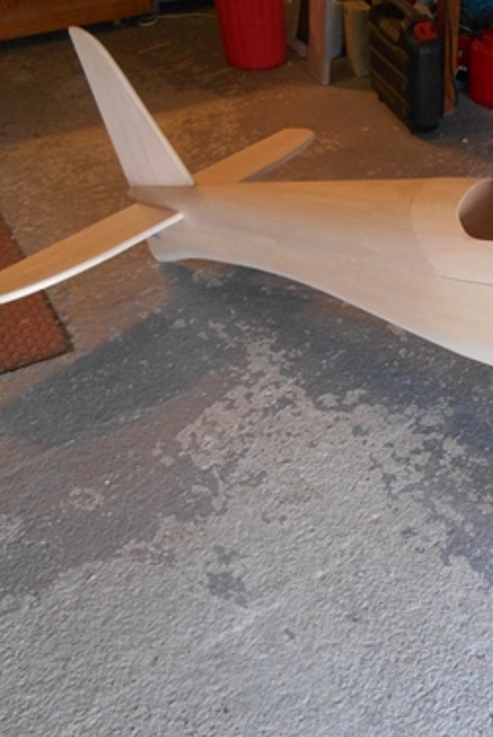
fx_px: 902
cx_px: 492
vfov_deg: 44.5
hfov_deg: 28.7
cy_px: 368
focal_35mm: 44
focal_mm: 5.5
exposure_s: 1/20
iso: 400
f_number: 3.6
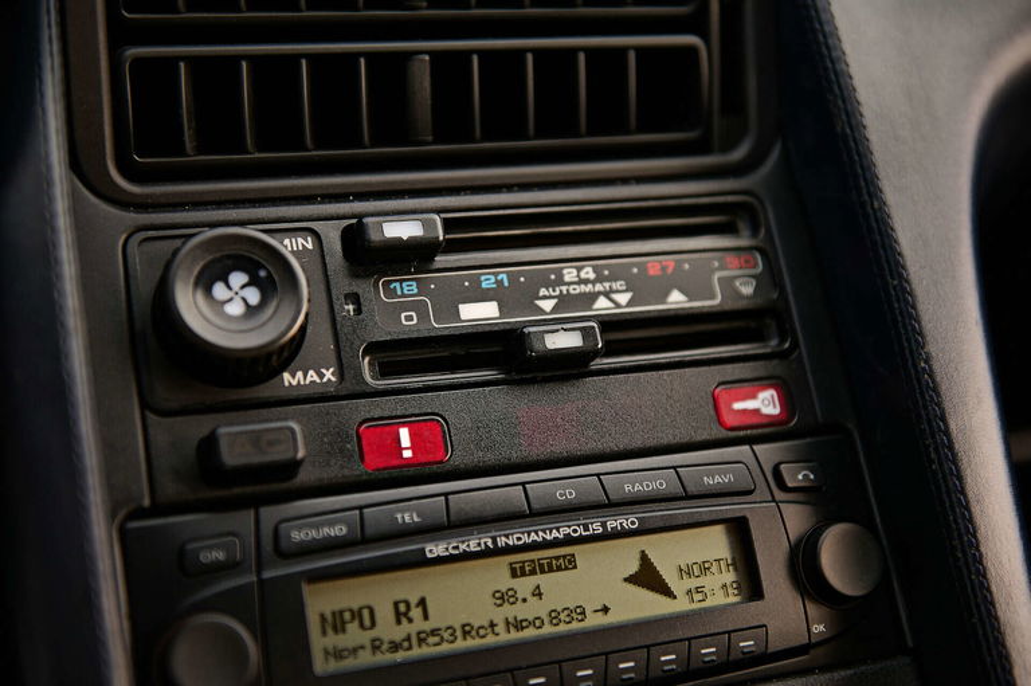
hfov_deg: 36.3
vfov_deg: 24.6
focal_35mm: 55
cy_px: 343
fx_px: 1574
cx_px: 516
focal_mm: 55
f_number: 2.8
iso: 320
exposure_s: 1/320
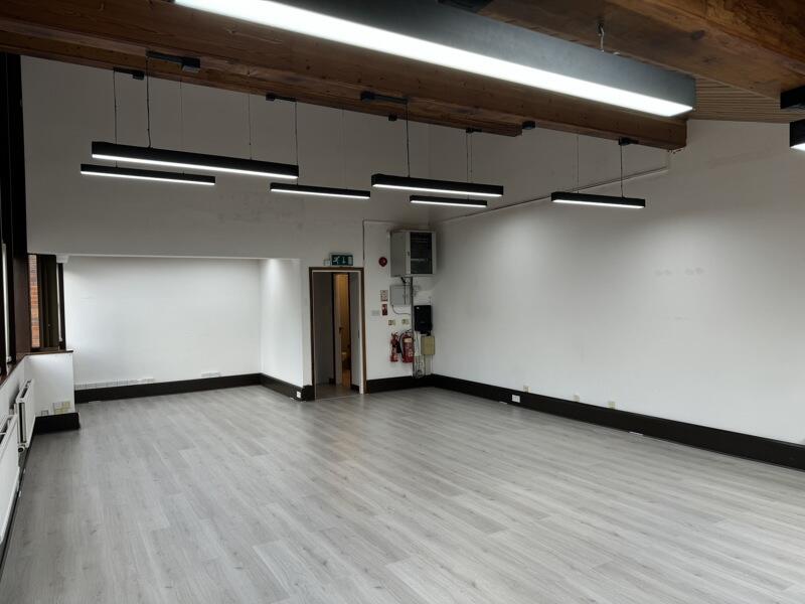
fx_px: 558
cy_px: 302
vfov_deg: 56.8
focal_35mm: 24
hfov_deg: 71.6
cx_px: 402
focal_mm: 6.76
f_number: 1.78
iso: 64
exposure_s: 1/271
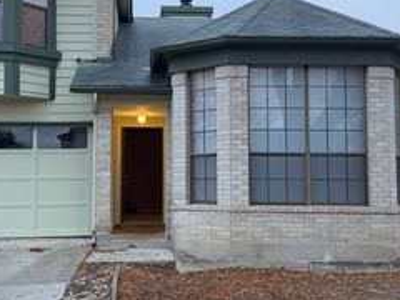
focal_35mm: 50
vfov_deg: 29.1
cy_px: 139
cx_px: 167
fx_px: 578
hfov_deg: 38.1
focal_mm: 6.76
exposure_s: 1/121
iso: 125
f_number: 1.78
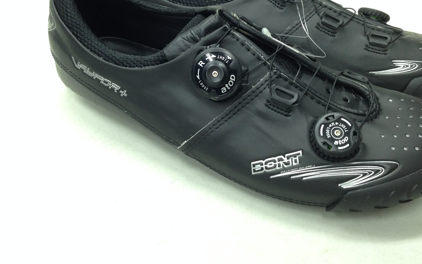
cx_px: 230
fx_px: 460
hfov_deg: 49.2
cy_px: 92
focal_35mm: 40
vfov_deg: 31.8
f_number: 2.4
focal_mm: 4.12
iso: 125
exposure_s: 1/20
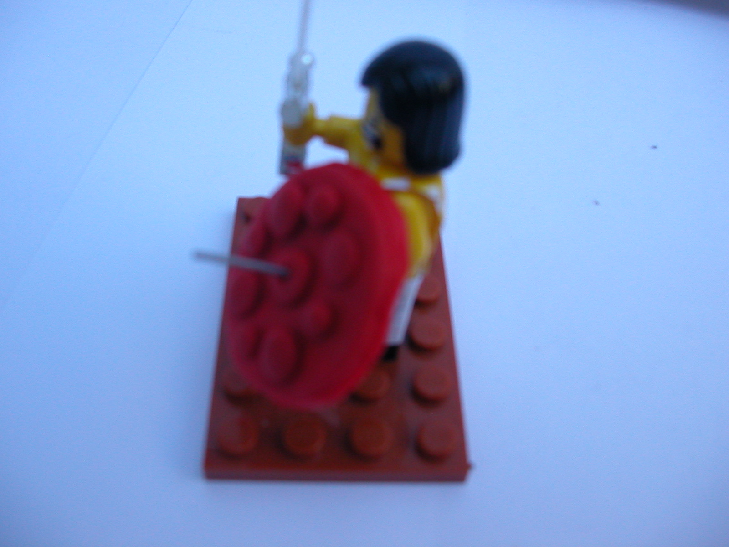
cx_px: 364
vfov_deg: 38.7
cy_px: 274
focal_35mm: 37
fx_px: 779
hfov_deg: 50.1
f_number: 2.7
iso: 100
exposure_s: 1/117
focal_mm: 5.6
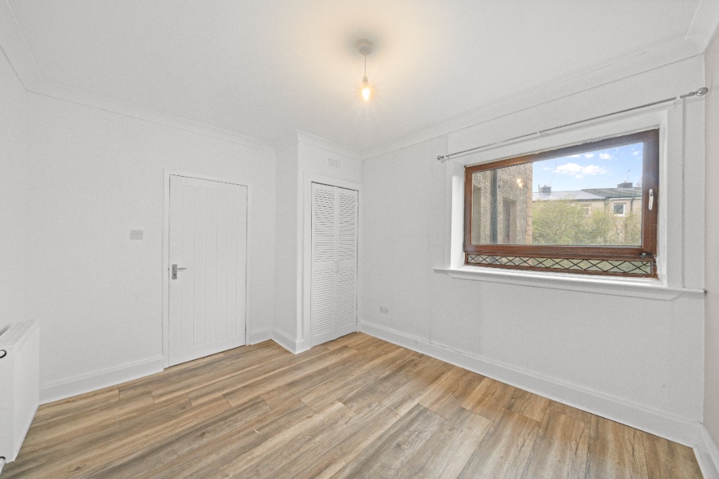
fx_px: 240
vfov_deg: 90.0
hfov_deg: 112.6
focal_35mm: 12
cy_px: 240
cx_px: 360
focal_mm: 12
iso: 1000
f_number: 13
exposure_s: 2
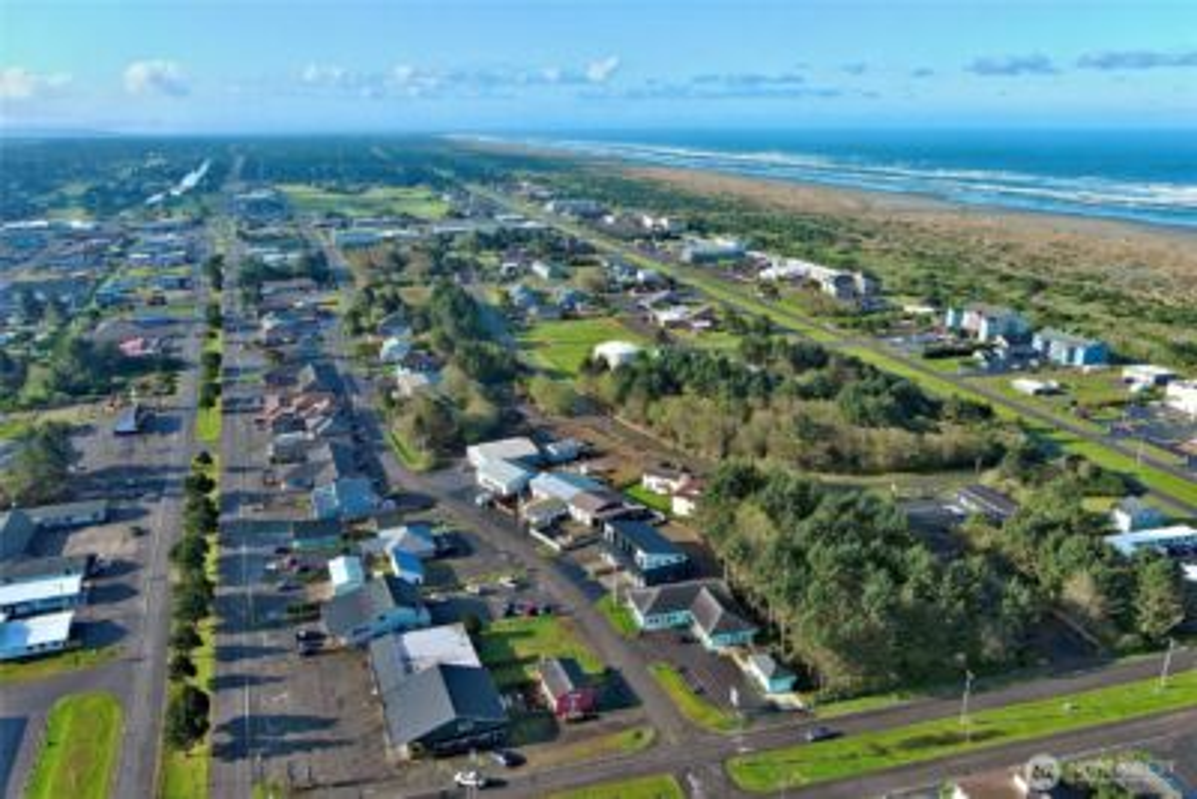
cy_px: 400
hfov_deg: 63.6
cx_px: 598
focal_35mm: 29
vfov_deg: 45.0
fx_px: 965
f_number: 2.8
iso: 100
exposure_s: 1/773
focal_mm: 10.57
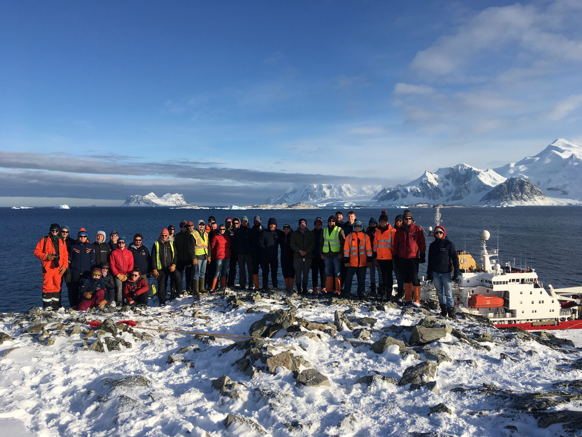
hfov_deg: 61.7
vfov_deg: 48.2
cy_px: 218
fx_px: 488
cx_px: 291
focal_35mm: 29
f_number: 2.2
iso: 25
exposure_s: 1/2331
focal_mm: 4.15
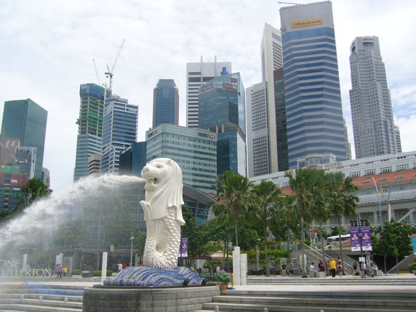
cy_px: 156
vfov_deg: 40.7
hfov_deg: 52.6
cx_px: 208
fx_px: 421
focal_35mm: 35
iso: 64
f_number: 5.6
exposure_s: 1/320
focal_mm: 5.8
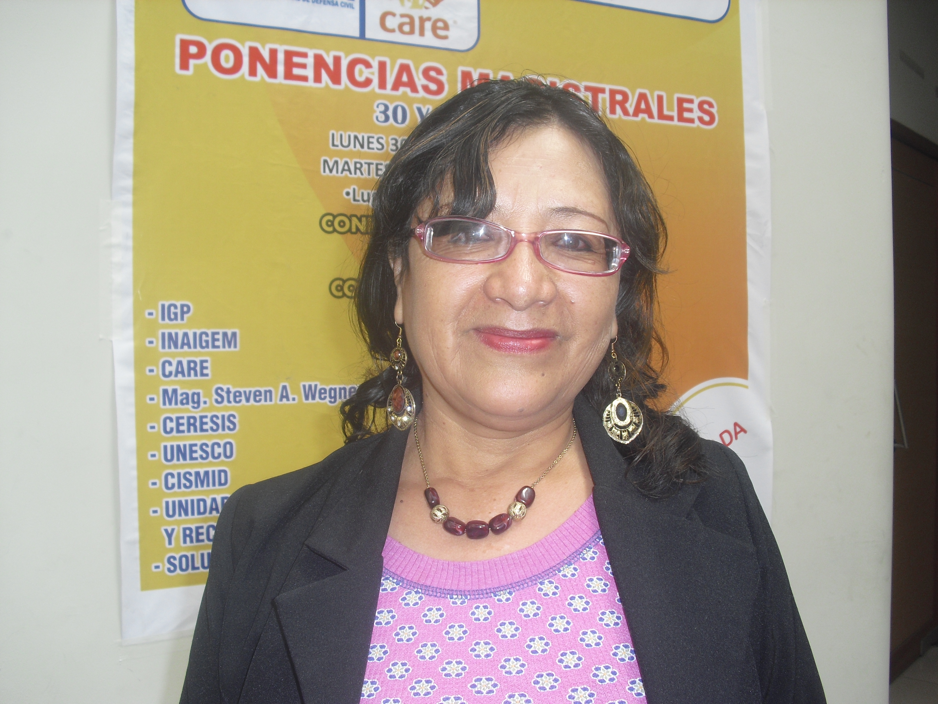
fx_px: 976
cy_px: 352
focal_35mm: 36
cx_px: 469
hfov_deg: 51.4
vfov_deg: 39.7
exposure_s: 1/125
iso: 100
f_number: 3.1
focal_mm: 6.3
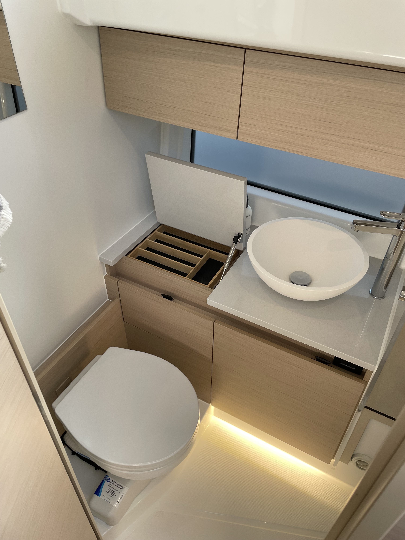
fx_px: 406
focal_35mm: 26
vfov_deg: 67.3
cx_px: 202
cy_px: 270
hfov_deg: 53.1
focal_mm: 4.2
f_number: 1.6
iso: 64
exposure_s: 1/121
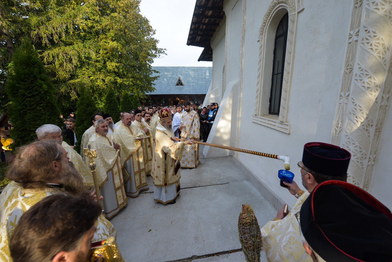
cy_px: 131
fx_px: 152
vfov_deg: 81.2
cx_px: 196
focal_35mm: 14
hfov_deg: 104.3
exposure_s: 1/60
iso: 100
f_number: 7.1
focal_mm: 14
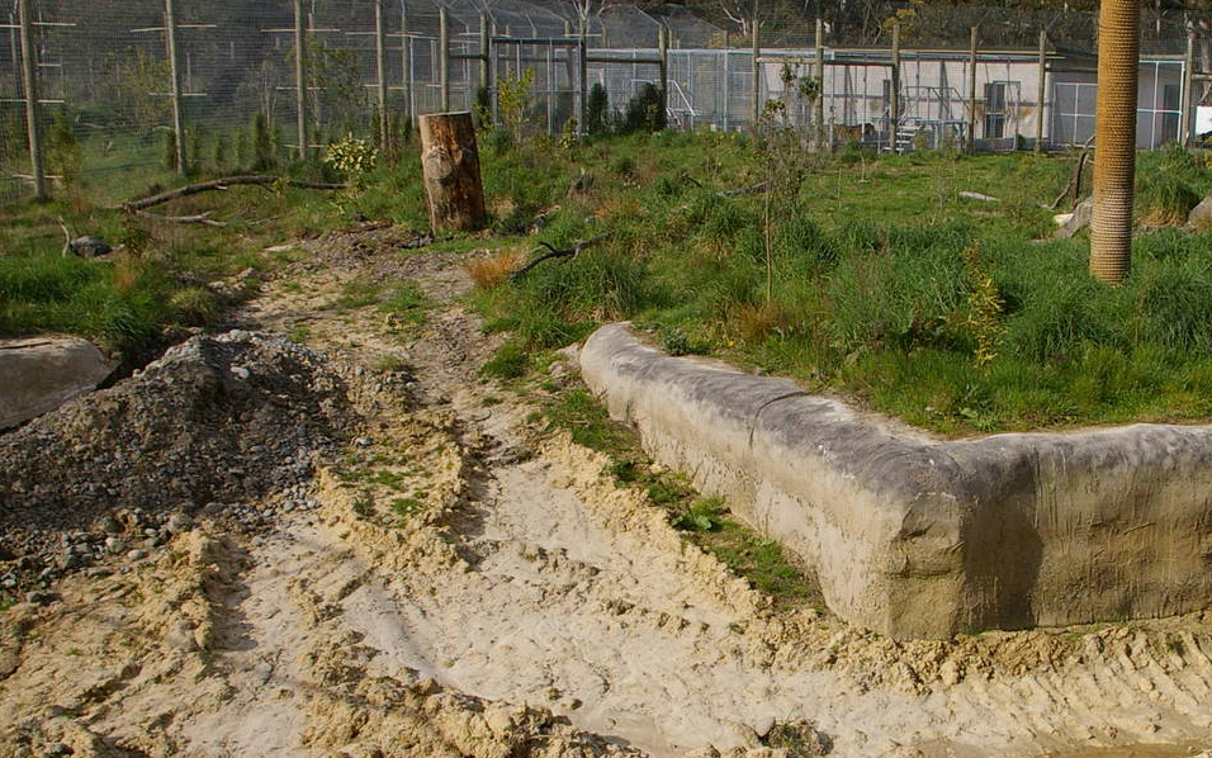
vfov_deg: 28.0
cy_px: 416
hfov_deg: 43.0
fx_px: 1520
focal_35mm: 46
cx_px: 783
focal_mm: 18
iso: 400
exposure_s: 1/750
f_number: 8
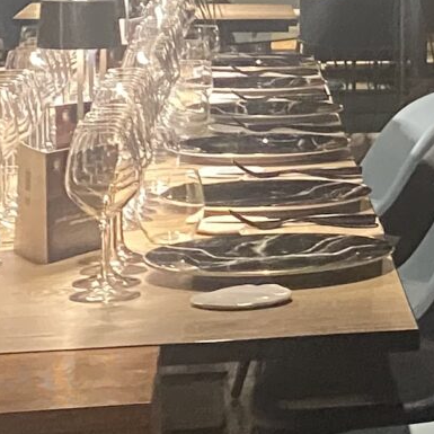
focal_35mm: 153
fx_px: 2170
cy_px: 23
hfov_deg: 9.6
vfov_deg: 11.3
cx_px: 1168
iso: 800
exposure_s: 1/30
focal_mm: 4.25
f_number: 1.8
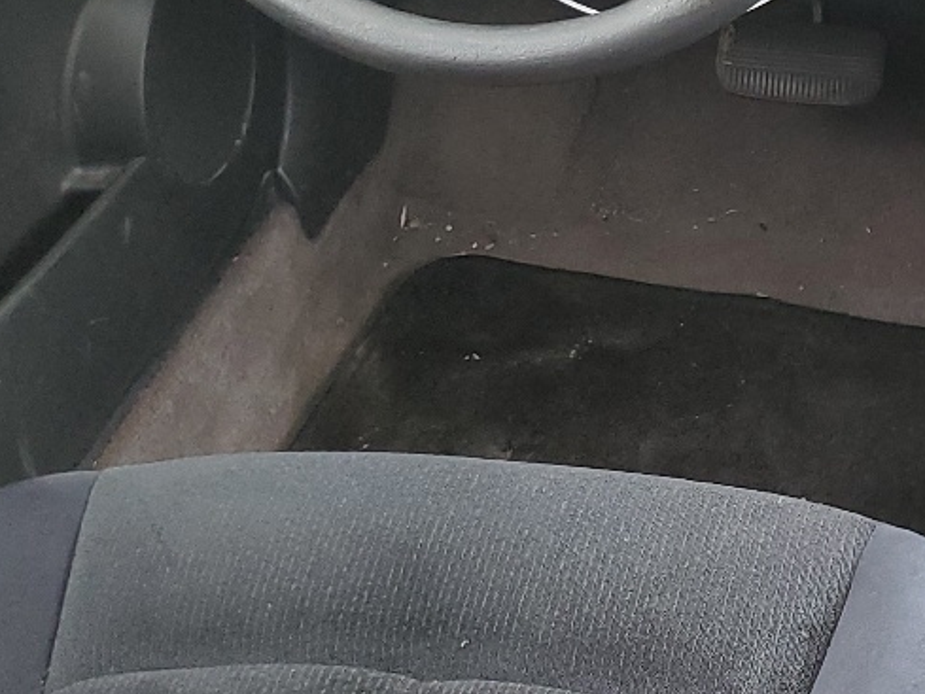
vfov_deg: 17.4
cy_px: 270
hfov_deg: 21.2
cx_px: 1154
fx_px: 2272
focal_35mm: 85
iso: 84
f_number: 1.5
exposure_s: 1/120
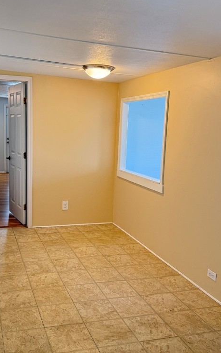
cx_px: 63
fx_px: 337
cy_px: 171
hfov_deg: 35.7
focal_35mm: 35
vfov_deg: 55.3
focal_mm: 6.76
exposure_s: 1/120
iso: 320
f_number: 1.78
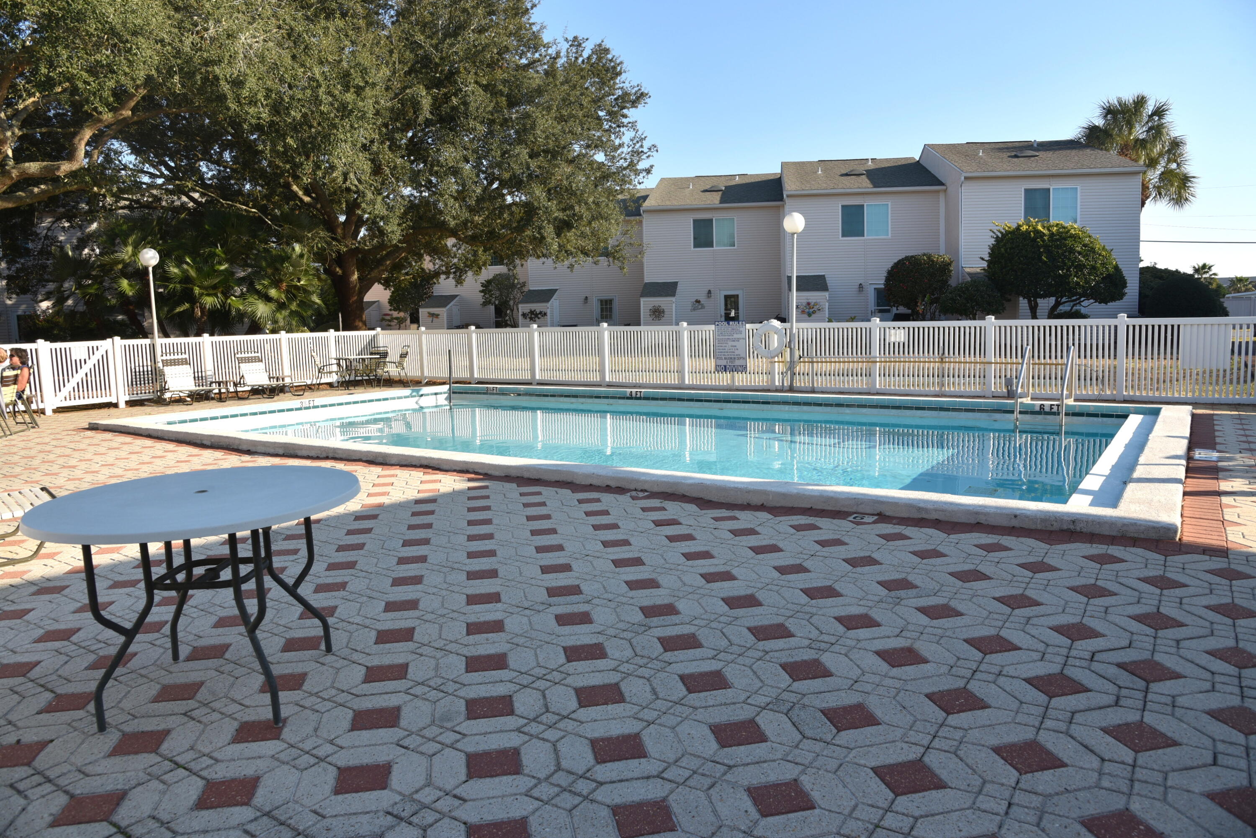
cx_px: 628
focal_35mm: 24
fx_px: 838
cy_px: 419
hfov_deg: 73.7
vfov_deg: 53.2
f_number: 9
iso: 200
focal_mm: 24
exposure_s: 1/320
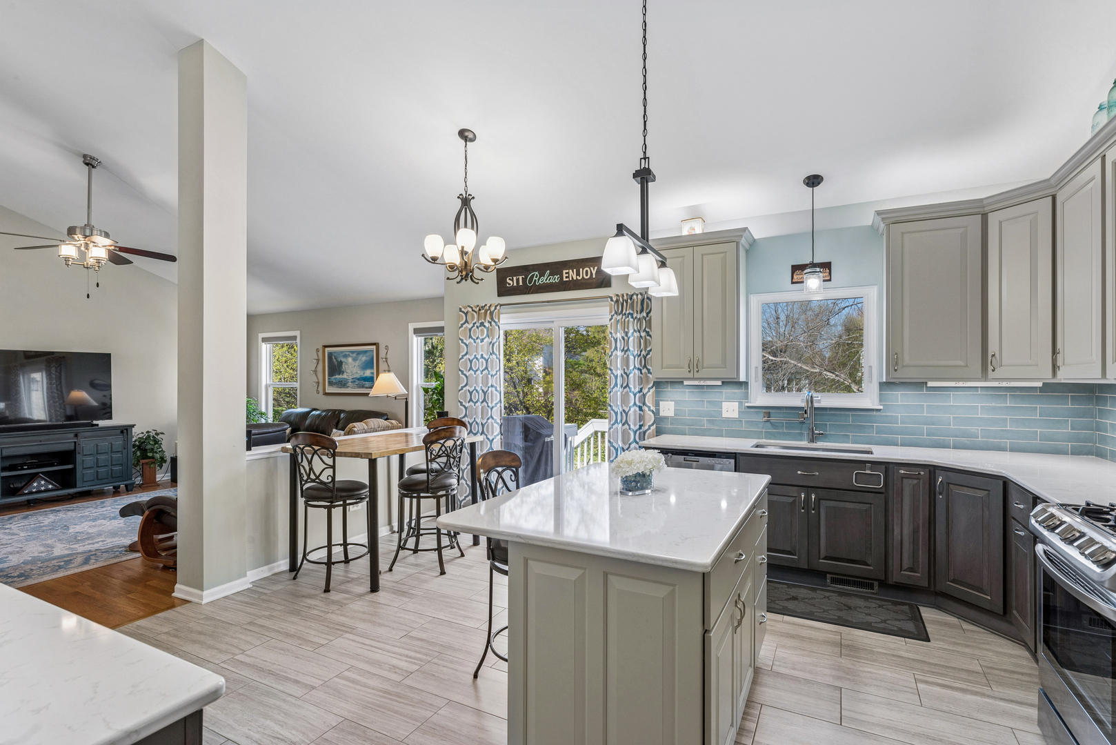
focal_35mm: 17
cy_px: 372
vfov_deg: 70.5
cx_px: 558
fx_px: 527
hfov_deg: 93.3
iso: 200
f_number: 11
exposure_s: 1/20
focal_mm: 17
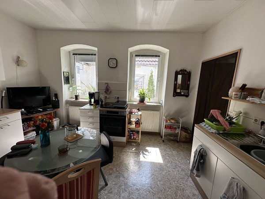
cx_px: 132
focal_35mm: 14
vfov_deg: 85.7
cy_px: 100
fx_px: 107
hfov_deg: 102.1
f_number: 2.2
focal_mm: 2.22
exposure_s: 1/129
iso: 40
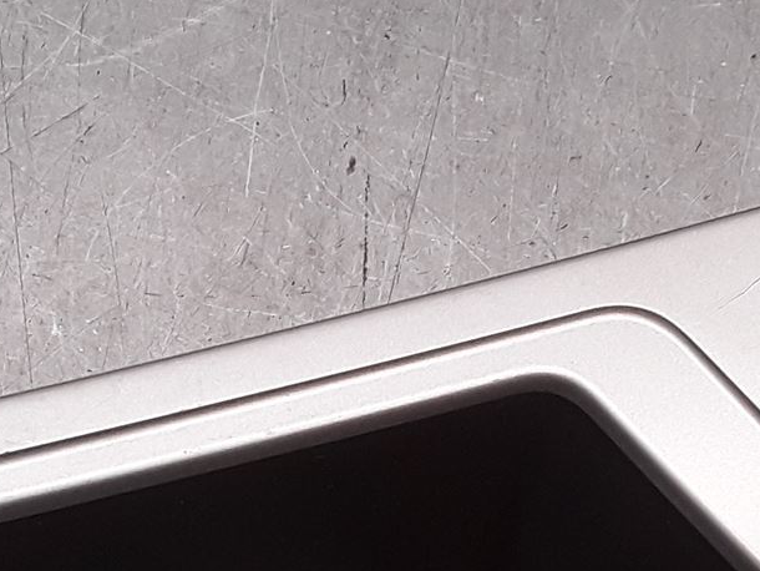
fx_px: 2065
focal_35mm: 94
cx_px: 242
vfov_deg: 15.1
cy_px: 714
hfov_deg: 20.8
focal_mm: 2.91
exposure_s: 1/100
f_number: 1.9
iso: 50
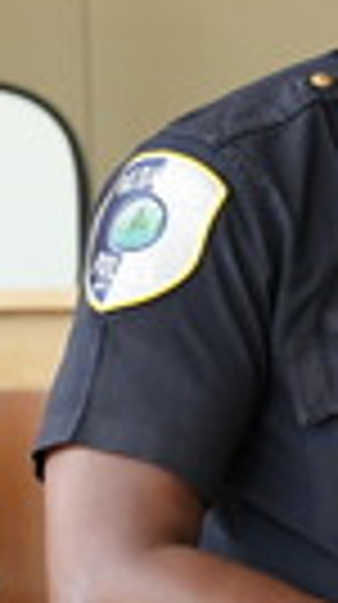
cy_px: 400
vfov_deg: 10.4
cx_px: 757
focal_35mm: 207
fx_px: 3311
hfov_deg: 5.7
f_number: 4
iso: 1250
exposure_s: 1/160
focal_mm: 44
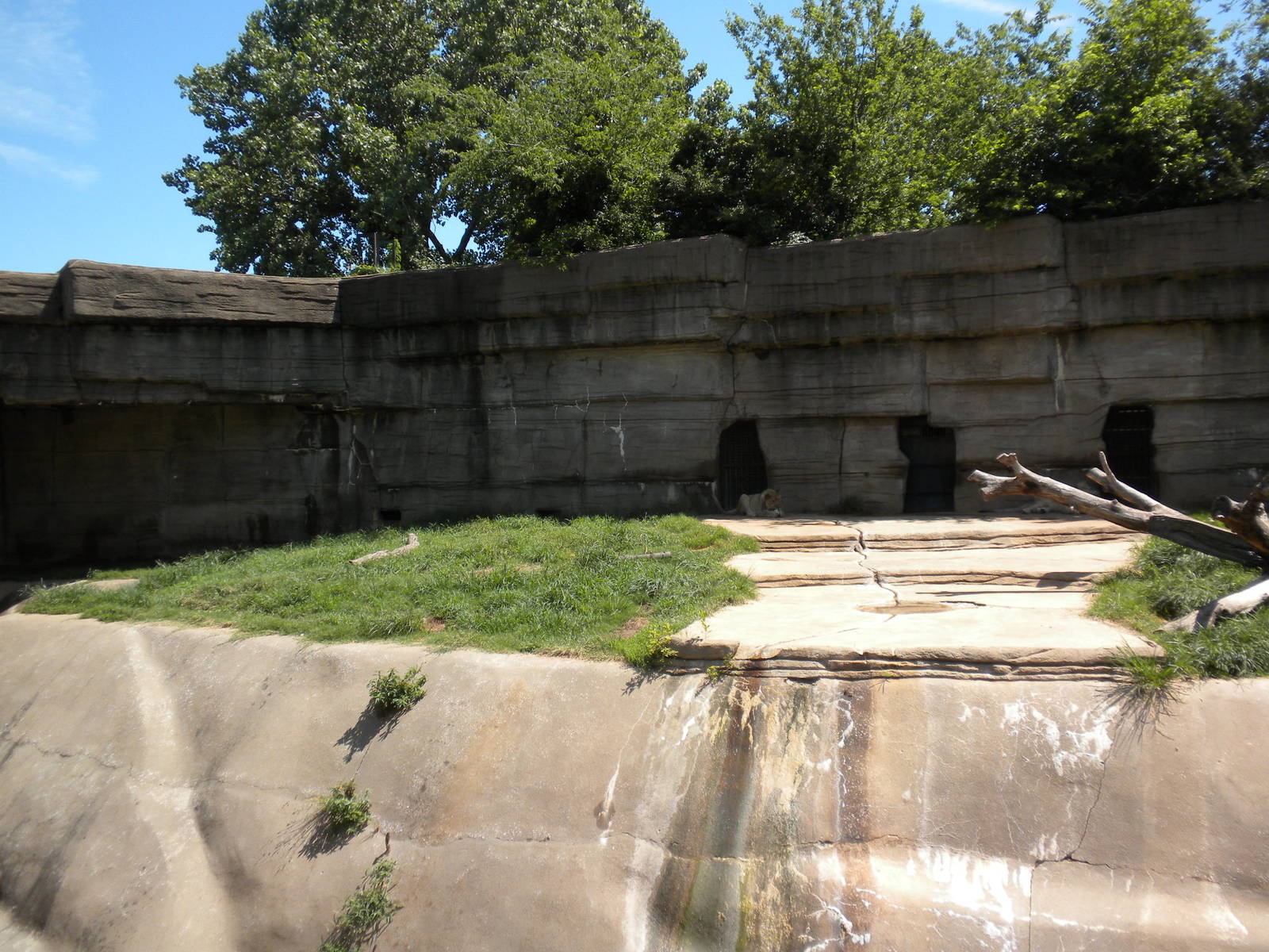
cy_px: 476
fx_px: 1356
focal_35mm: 37
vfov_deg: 38.7
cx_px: 634
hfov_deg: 50.1
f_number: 3.5
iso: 64
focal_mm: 6.6
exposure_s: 1/541
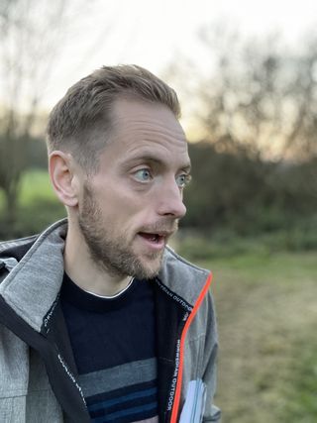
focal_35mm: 30
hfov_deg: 46.8
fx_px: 366
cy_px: 212
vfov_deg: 60.0
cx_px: 158
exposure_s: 1/60
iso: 320
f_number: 2.2
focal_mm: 2.71
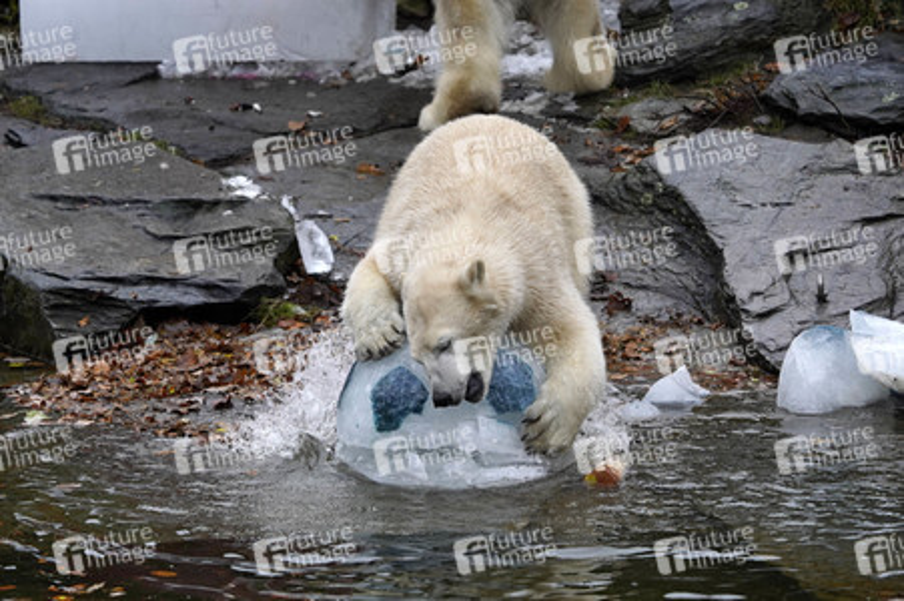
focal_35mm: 248
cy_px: 300
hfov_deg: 8.3
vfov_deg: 5.5
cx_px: 452
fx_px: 6223
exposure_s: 1/800
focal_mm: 248
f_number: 6.3
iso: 1600
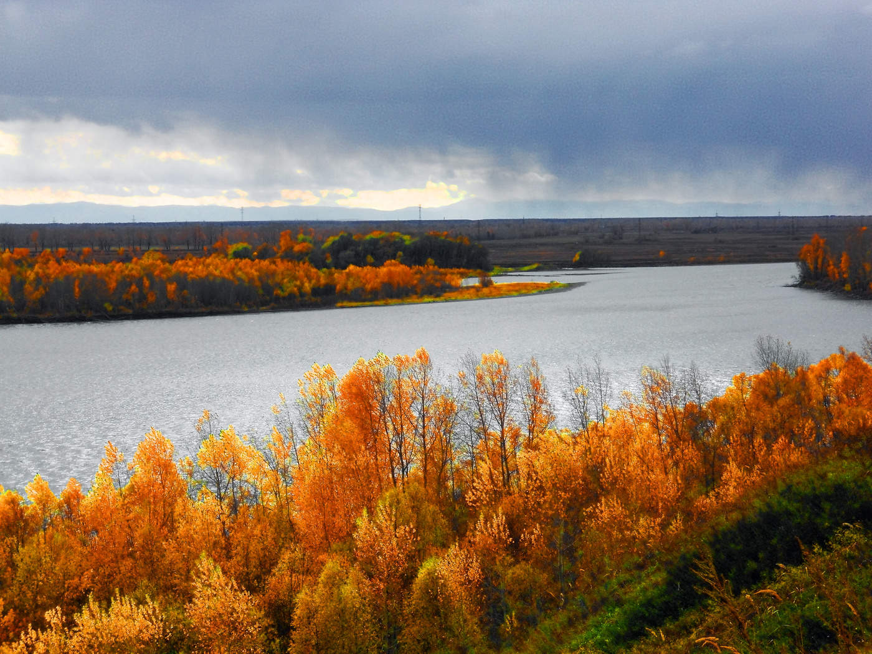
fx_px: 1940
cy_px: 327
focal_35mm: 77
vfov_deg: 19.1
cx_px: 436
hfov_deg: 25.3
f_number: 5.9
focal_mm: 13.9
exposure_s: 1/250
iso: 80
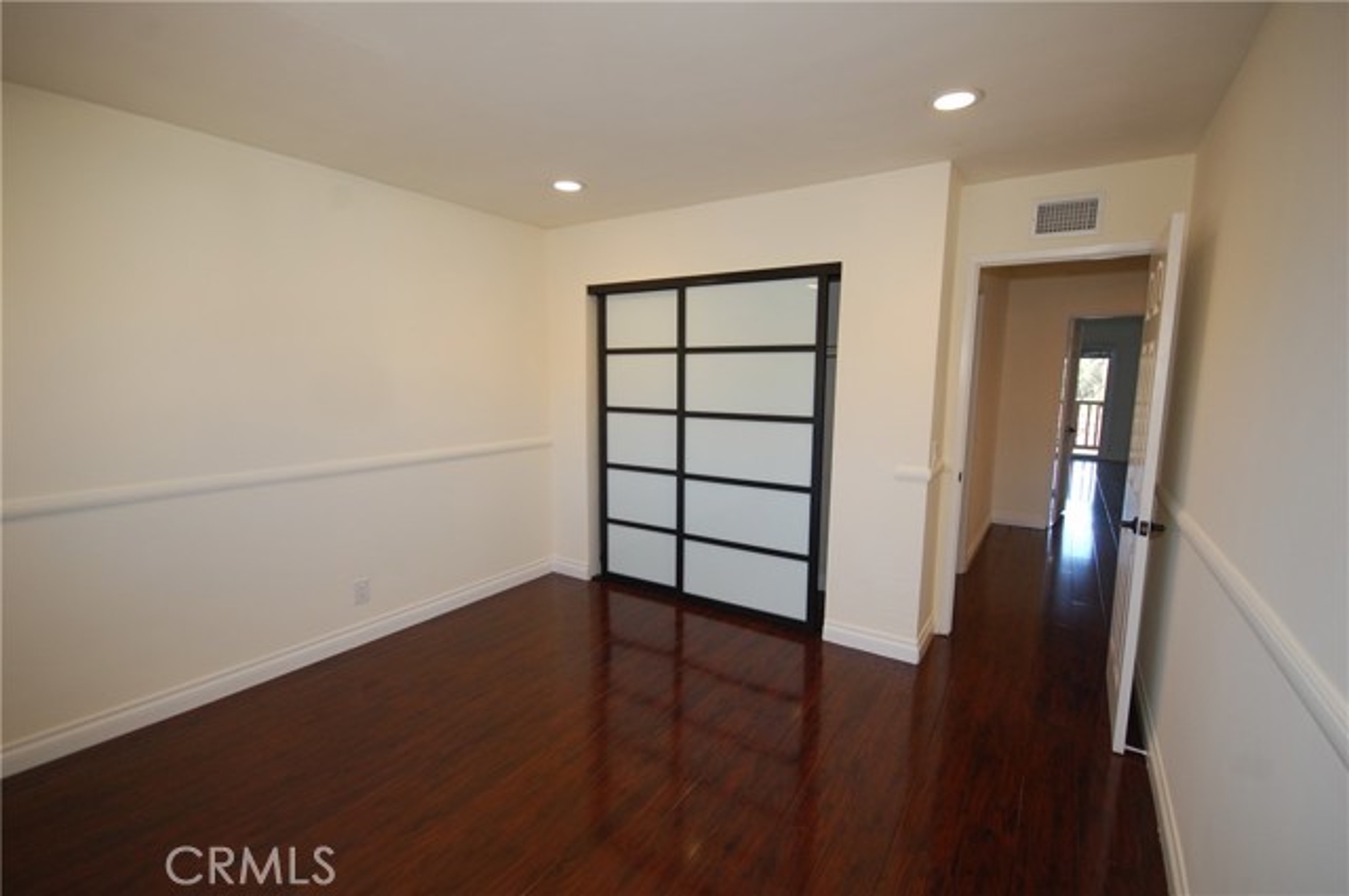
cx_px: 674
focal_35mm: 15
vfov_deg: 77.2
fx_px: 561
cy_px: 448
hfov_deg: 100.5
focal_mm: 10
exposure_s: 1/80
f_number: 4.5
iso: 400
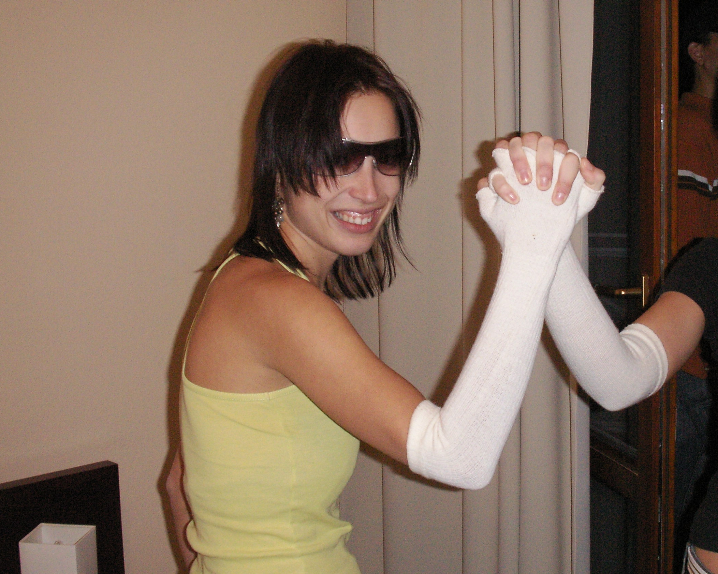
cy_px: 265
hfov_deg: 32.9
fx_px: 1190
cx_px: 536
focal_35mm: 56
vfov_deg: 27.1
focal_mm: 7.7
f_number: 3.5
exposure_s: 1/40
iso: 160
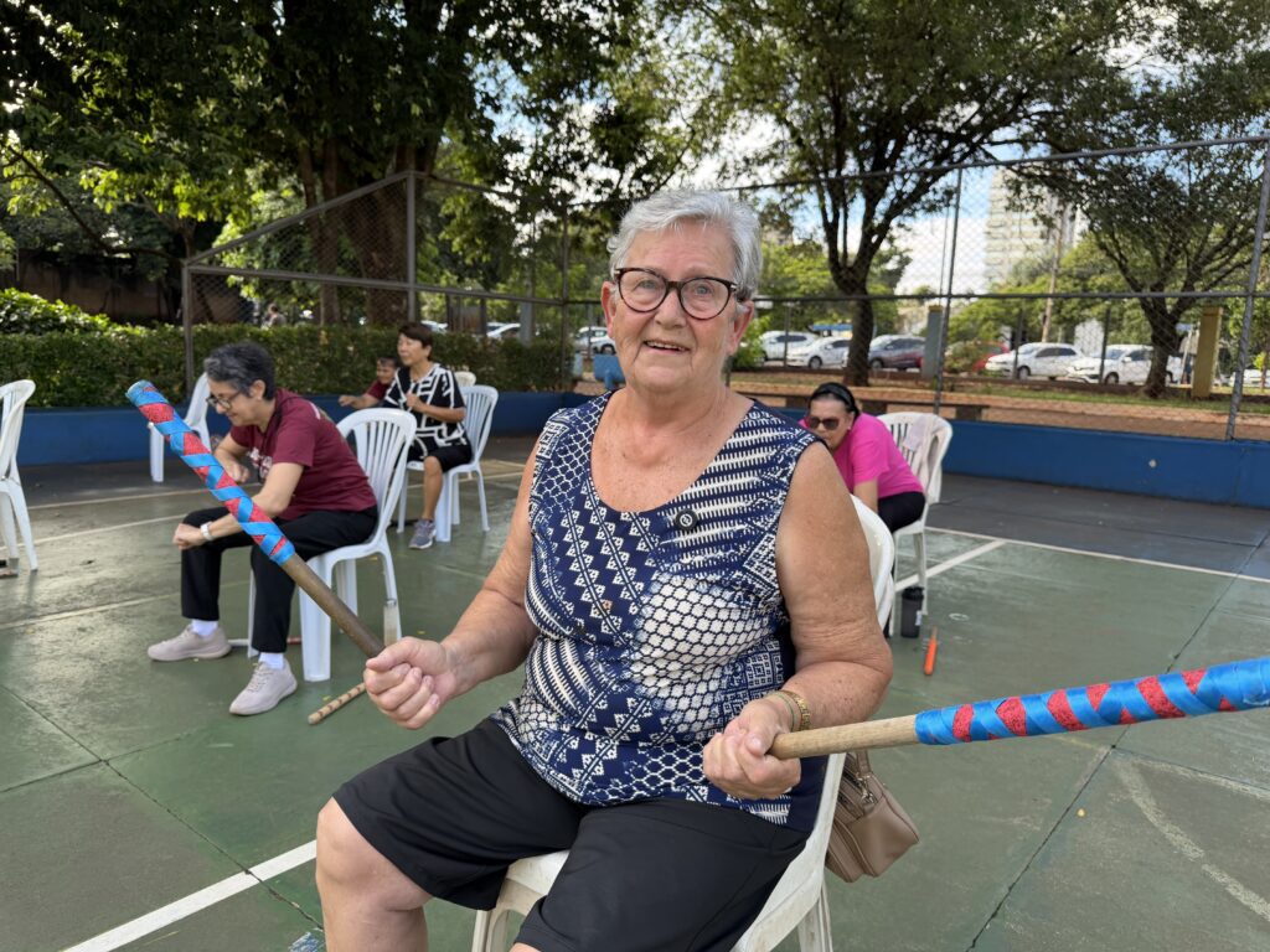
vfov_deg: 56.8
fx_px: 881
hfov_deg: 71.6
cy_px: 476
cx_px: 635
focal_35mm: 24
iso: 100
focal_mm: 6.76
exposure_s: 1/702
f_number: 1.78
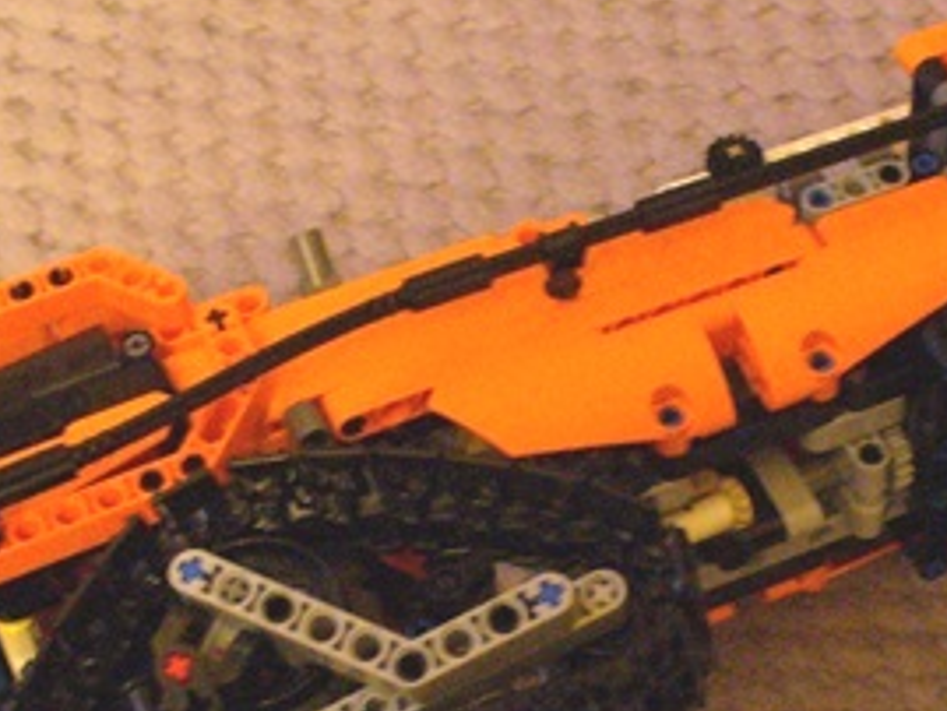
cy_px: 669
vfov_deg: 16.5
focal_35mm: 88
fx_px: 2409
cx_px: 708
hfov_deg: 22.0
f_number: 2.8
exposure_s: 1/8
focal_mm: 6.1
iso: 400
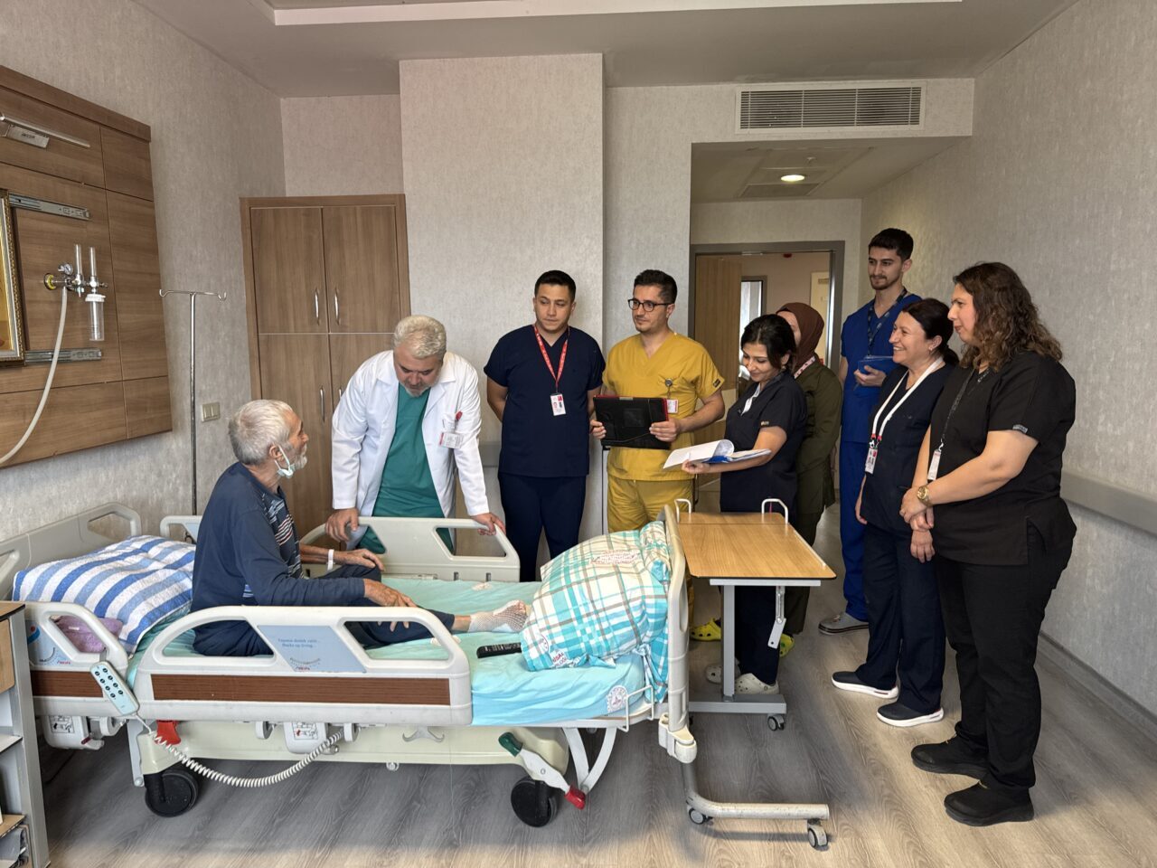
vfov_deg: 56.8
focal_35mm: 24
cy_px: 434
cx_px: 578
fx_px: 802
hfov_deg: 71.6
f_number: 1.78
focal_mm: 6.76
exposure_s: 1/50
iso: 125
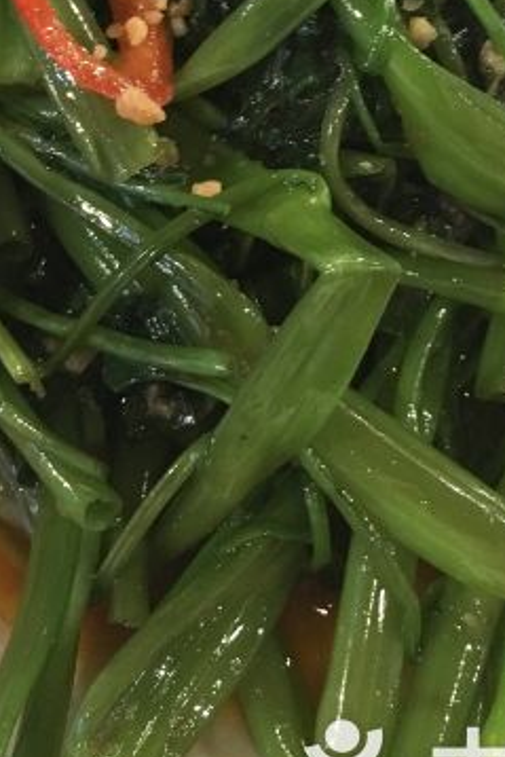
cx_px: 280
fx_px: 1240
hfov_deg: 23.0
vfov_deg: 32.9
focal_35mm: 59
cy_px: 140
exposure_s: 1/17
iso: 400
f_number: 2.2
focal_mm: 4.15
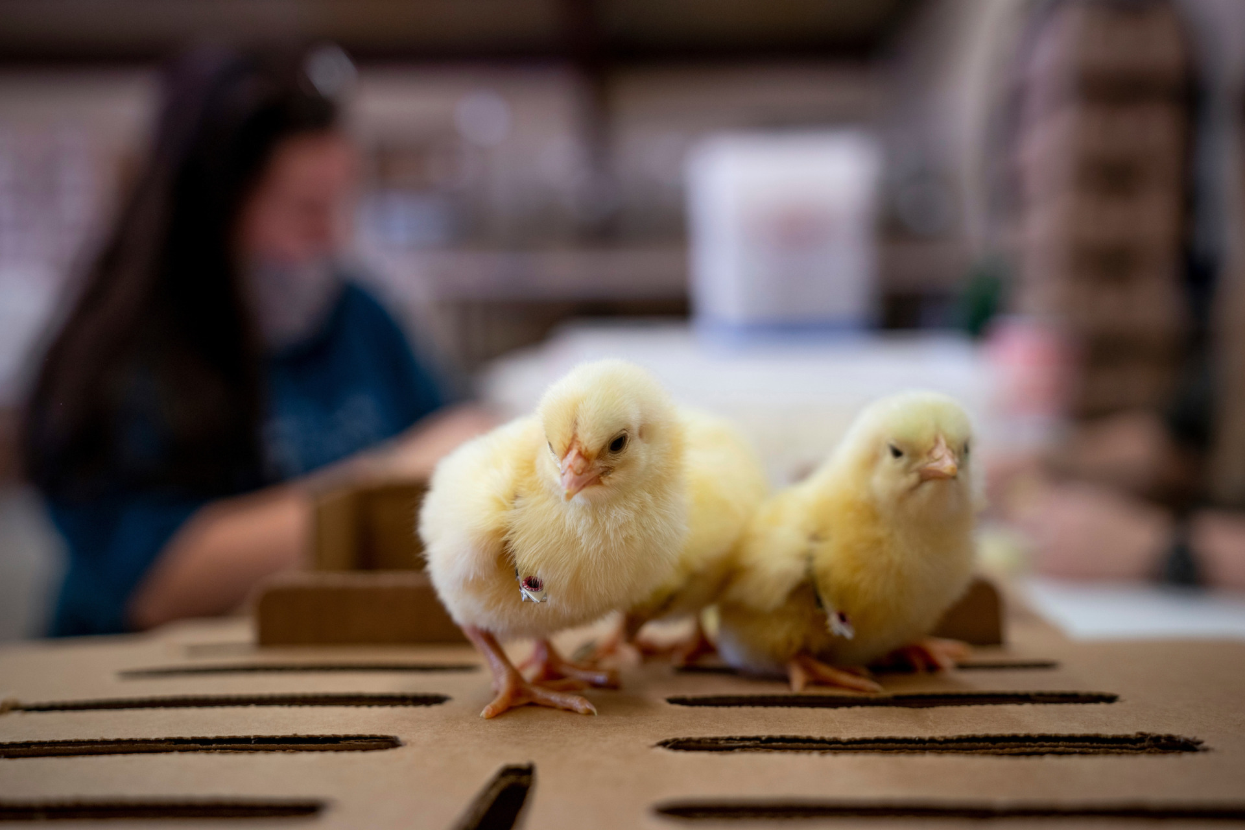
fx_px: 1210
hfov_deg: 54.4
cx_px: 622
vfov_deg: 37.9
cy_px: 415
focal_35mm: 35
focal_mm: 35
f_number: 2.8
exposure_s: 1/400
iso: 1000
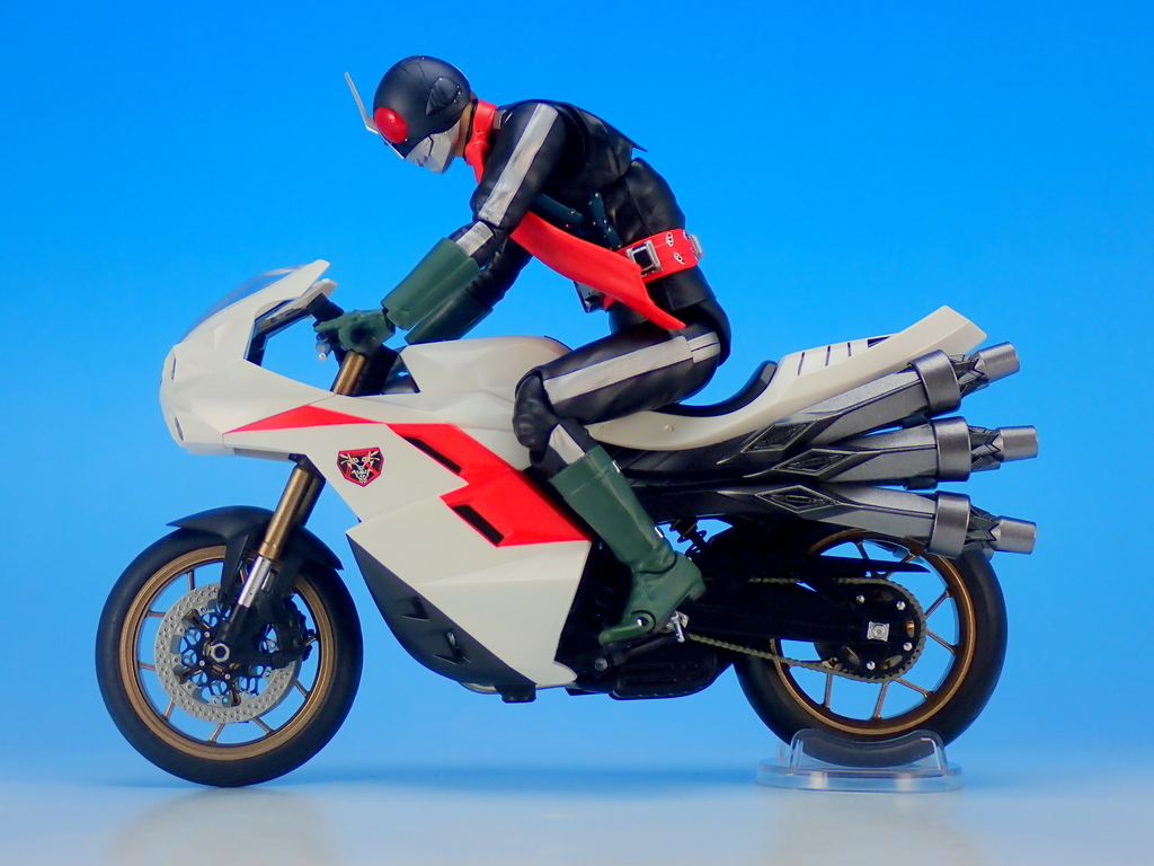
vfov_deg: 19.1
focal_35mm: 77
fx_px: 2567
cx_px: 577
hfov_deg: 25.3
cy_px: 433
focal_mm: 13.65
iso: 100
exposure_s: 1/20
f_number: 4.1
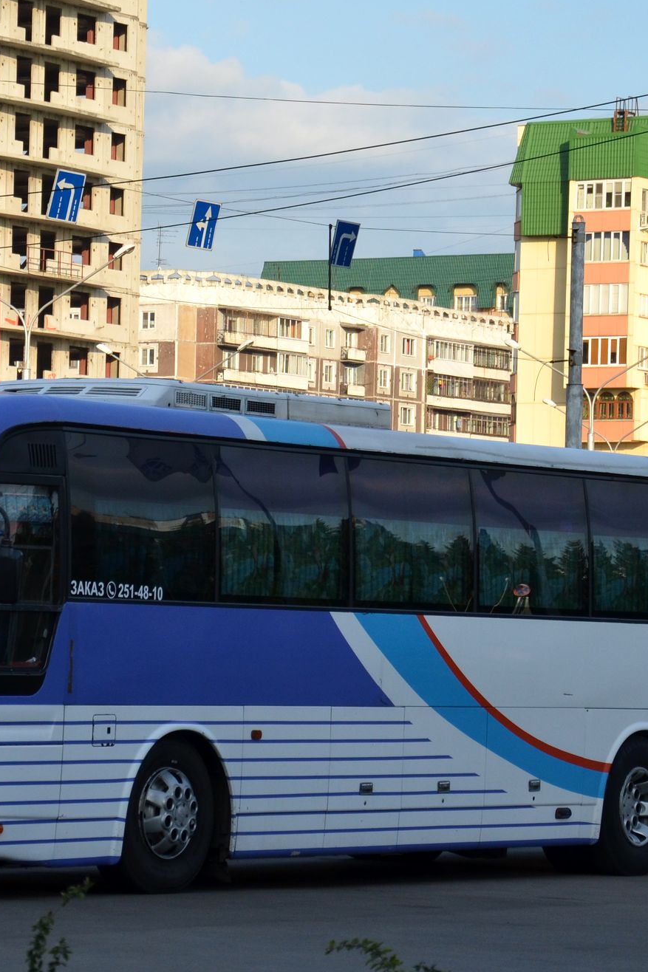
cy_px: 486
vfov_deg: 15.5
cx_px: 211
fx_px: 3565
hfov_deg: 10.4
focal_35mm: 132
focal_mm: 58
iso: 400
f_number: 5
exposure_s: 1/1250
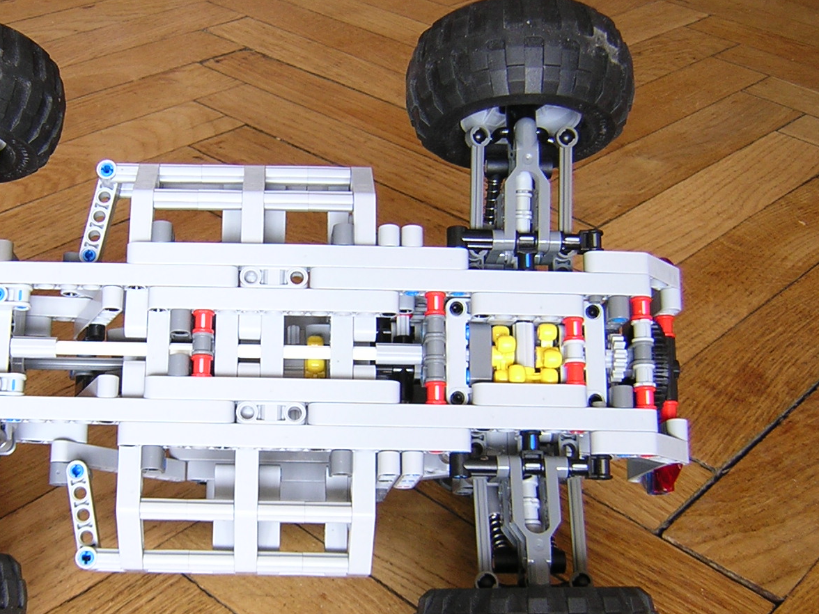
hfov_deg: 38.4
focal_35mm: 49
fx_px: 1159
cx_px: 269
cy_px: 342
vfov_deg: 29.7
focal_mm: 4.7
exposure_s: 1/3.6
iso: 150
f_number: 2.6
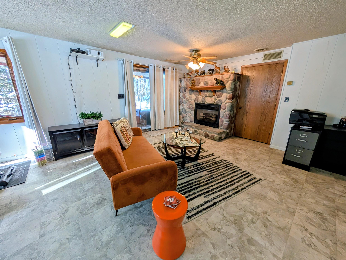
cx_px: 173
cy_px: 130
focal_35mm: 12
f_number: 1.7
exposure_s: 1/150
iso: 61
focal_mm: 2.02
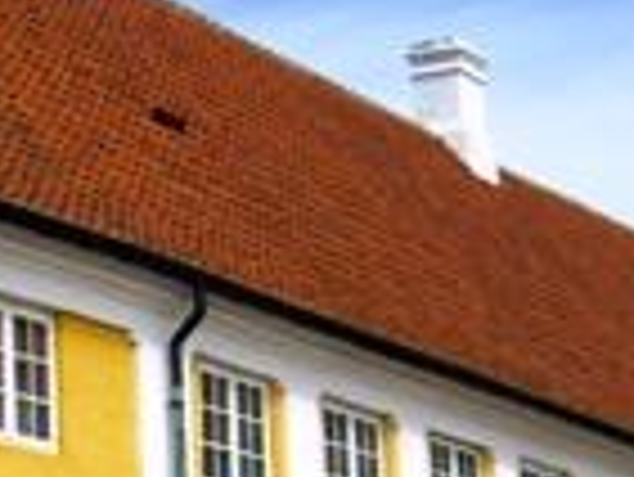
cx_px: 27
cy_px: 598
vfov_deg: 8.5
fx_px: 3153
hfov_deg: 11.4
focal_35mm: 172
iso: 50
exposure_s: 1/500
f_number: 4.3
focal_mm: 6.2
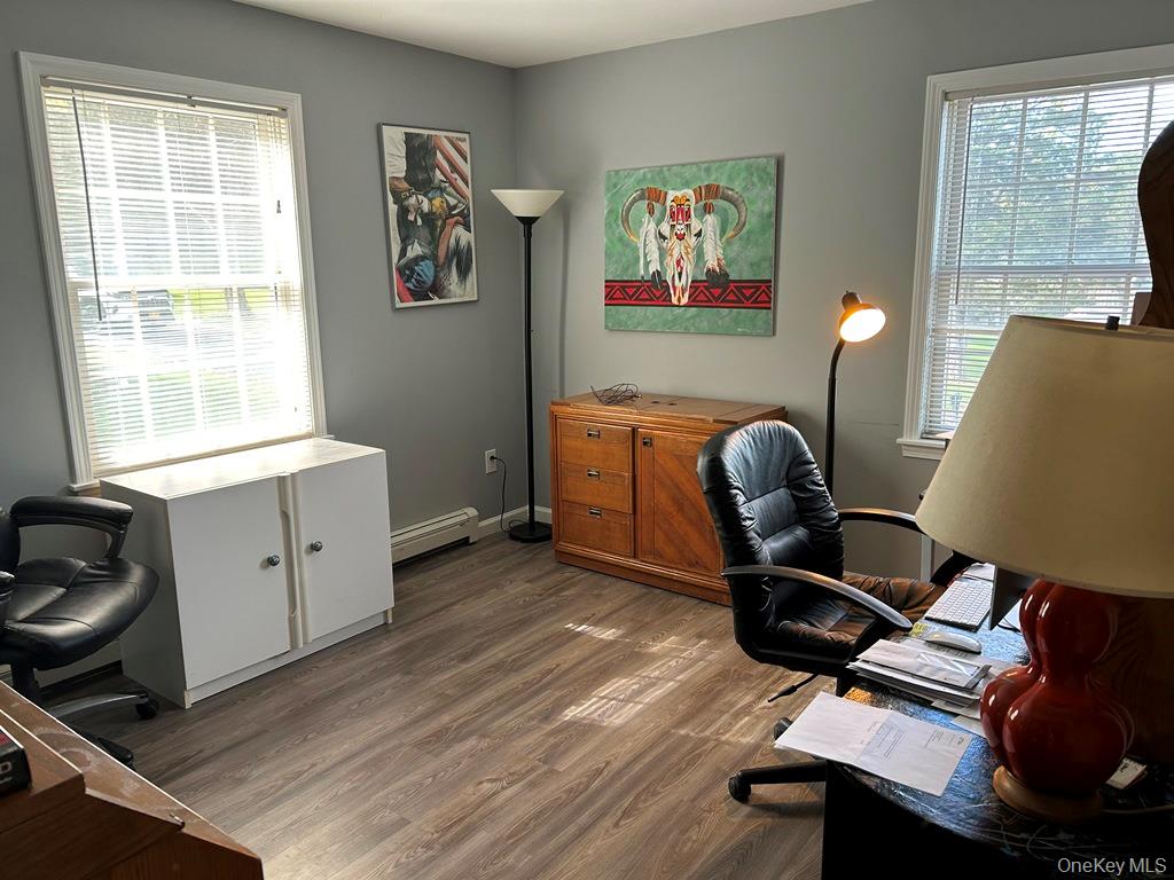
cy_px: 440
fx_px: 882
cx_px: 587
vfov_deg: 53.1
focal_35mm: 26
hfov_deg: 67.3
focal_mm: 5.7
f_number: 1.5
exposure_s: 1/60
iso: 80
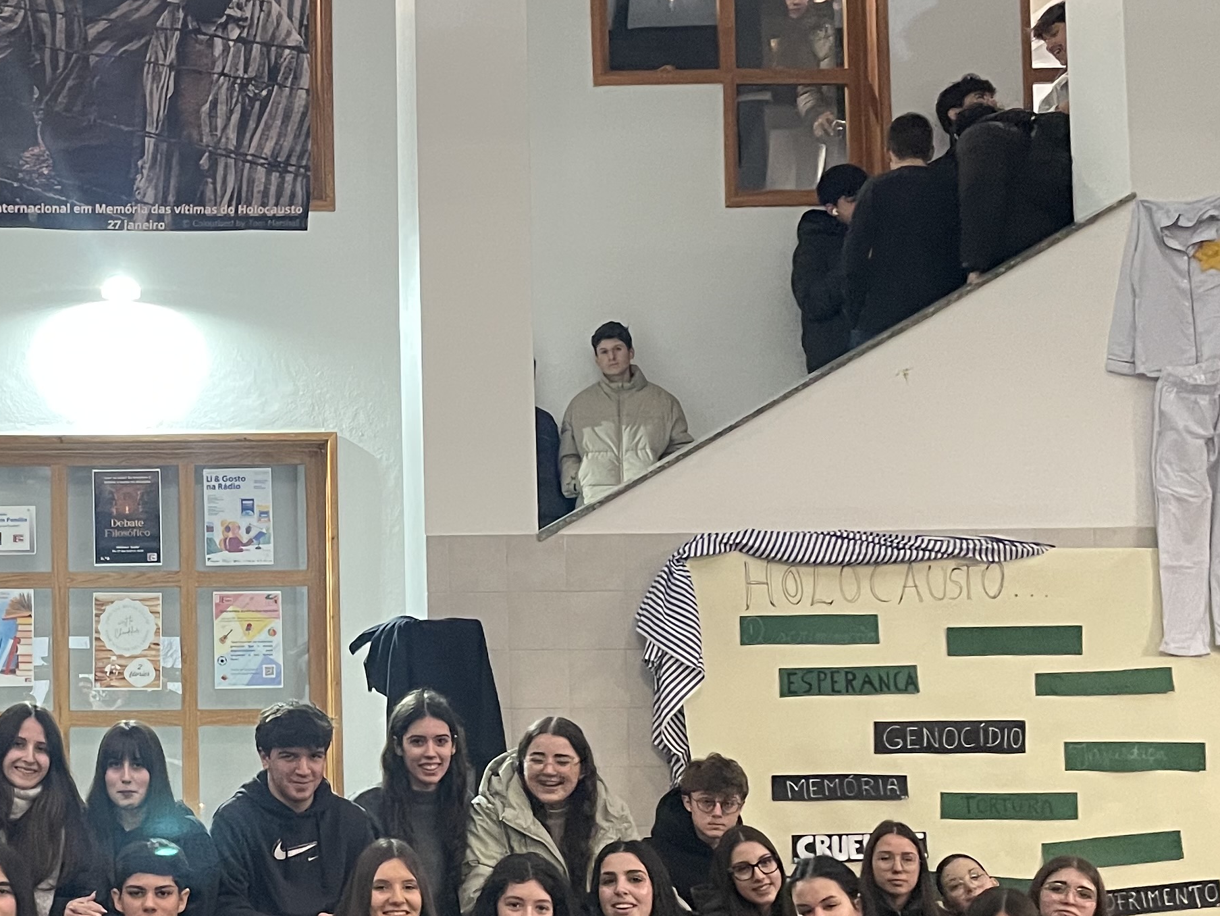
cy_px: 597
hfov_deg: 31.7
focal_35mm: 58
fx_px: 2045
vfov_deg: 25.1
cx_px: 131
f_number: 1.6
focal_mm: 4.2
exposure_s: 1/33
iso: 400
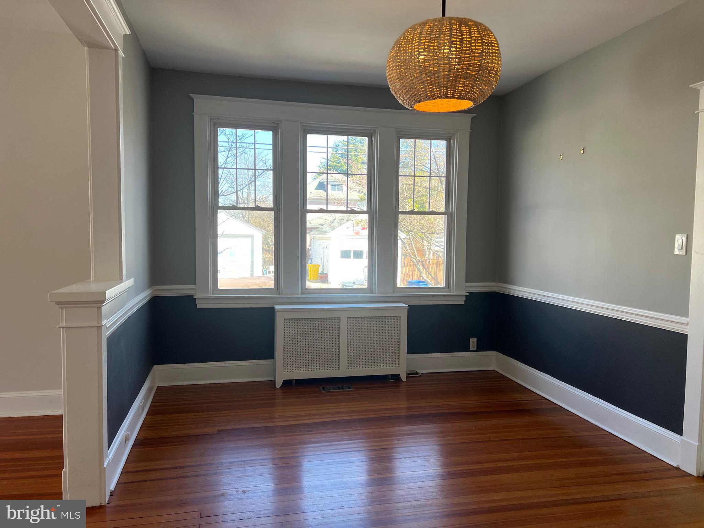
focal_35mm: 26
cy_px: 264
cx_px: 352
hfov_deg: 67.3
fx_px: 529
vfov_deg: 53.1
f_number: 1.5
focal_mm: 5.7
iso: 64
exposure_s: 1/160
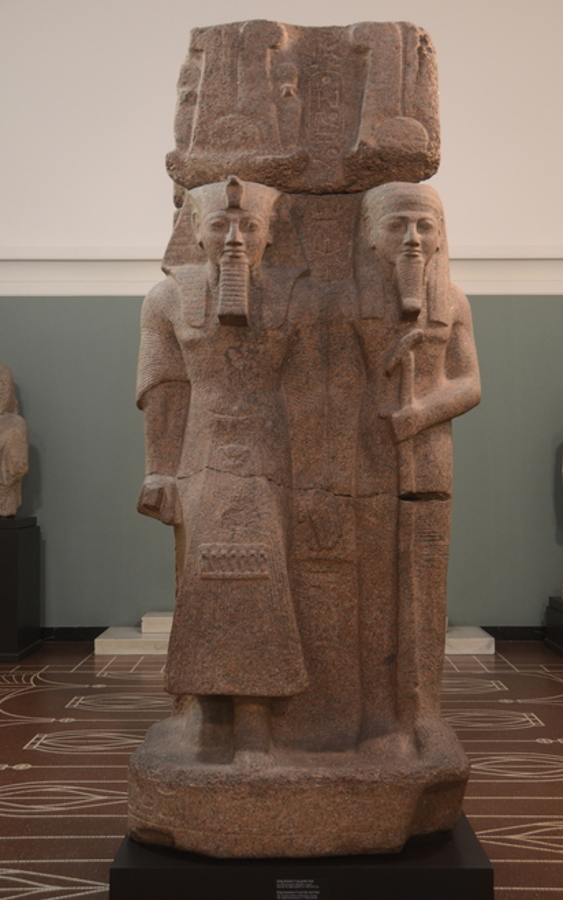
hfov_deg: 32.0
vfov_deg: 49.3
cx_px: 284
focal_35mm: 40
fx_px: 982
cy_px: 448
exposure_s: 1/10
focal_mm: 26
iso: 800
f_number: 4
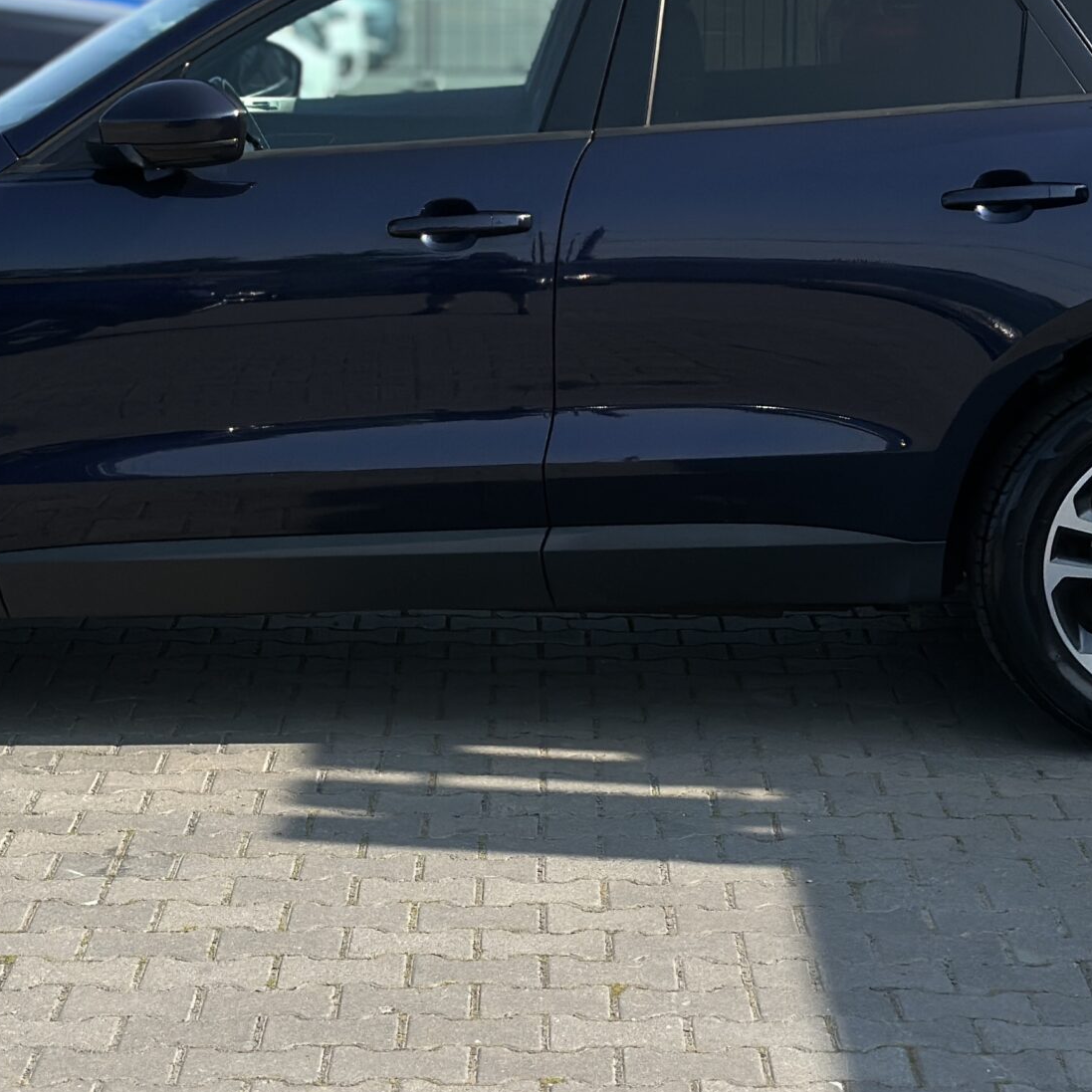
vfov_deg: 17.5
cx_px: 417
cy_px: 405
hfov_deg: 17.5
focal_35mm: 99
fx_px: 3533
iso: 100
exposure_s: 1/5000
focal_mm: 6.86
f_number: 1.78
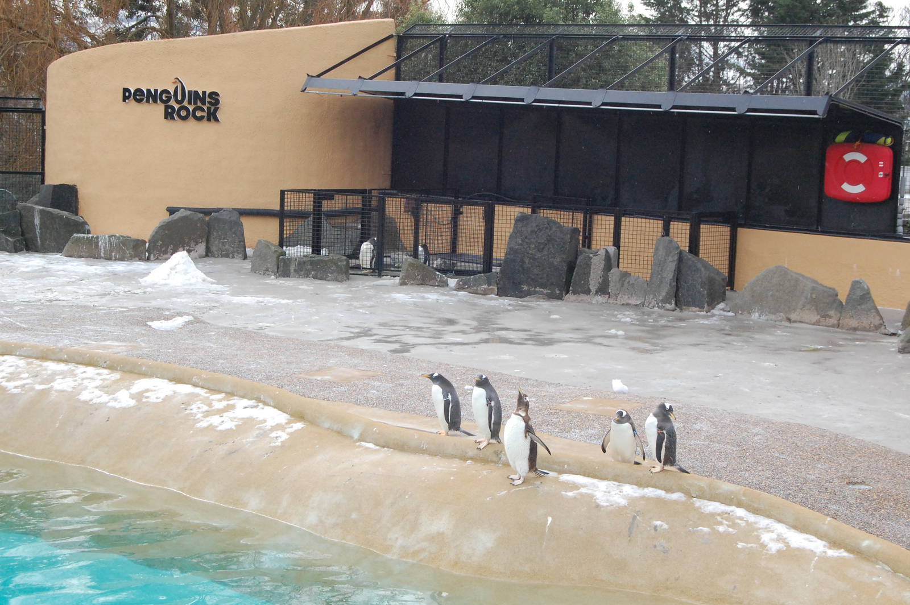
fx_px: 1705
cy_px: 302
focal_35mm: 68
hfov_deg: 29.9
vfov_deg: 20.1
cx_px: 455
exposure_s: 1/500
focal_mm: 45
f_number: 11
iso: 1600
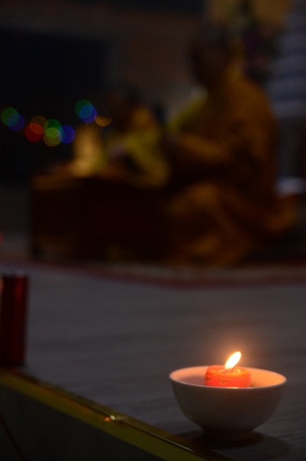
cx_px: 153
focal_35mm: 75
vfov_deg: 27.0
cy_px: 230
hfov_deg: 18.1
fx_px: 960
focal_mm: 50
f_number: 2.8
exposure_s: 1/160
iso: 800
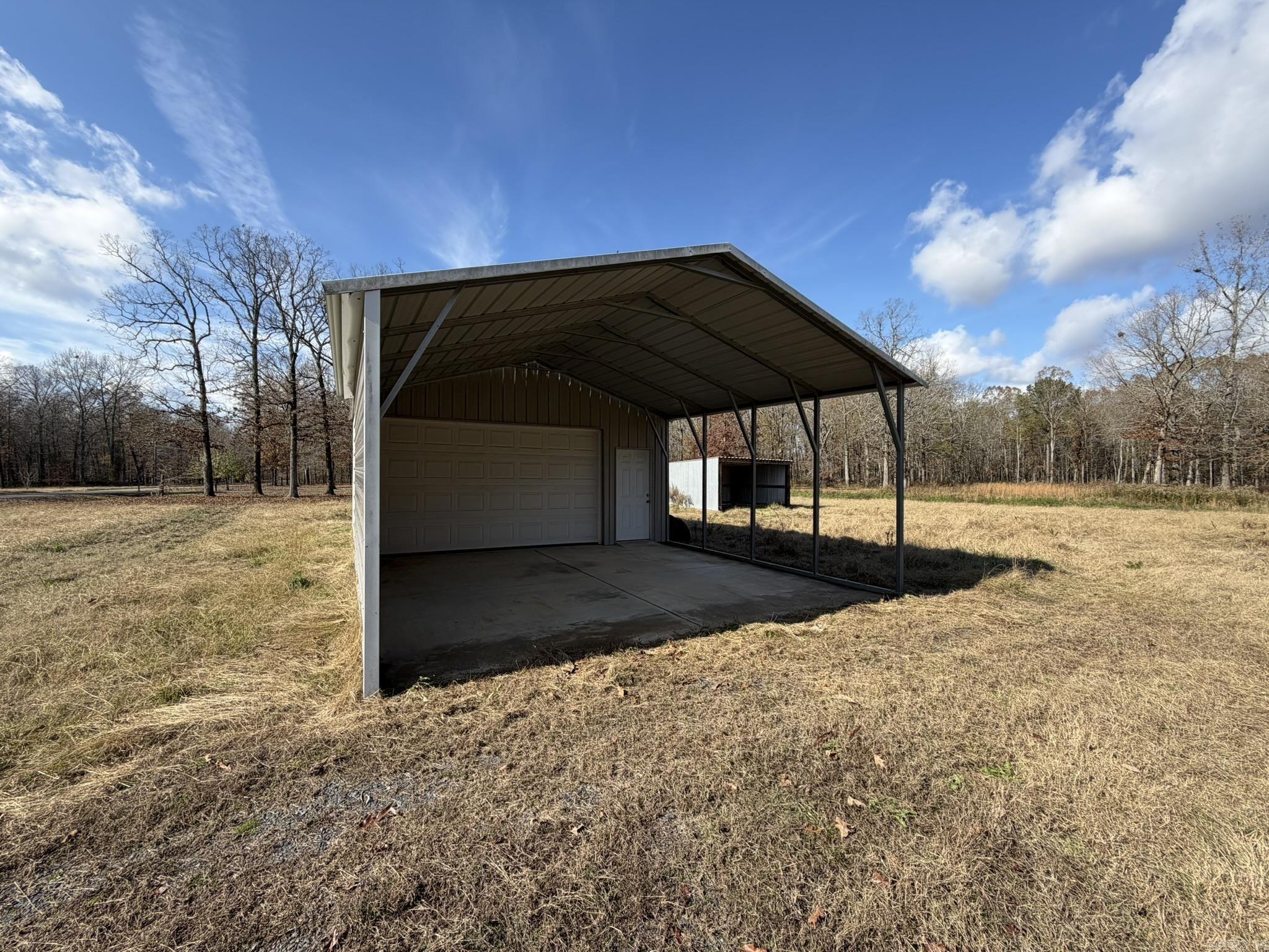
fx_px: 513
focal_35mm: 14
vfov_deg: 85.7
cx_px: 634
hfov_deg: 102.1
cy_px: 476
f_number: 2.2
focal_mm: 2.22
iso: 25
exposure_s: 1/770
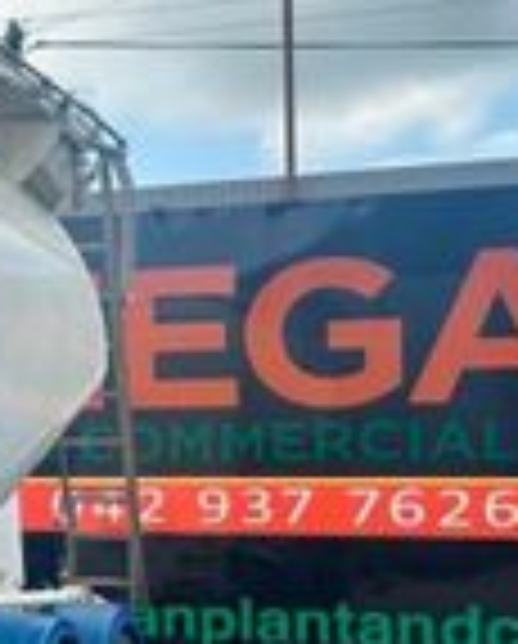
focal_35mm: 98
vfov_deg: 19.5
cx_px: -734
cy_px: 437
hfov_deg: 12.4
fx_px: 1872
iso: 80
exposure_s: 1/1144
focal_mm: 6.86
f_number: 1.78
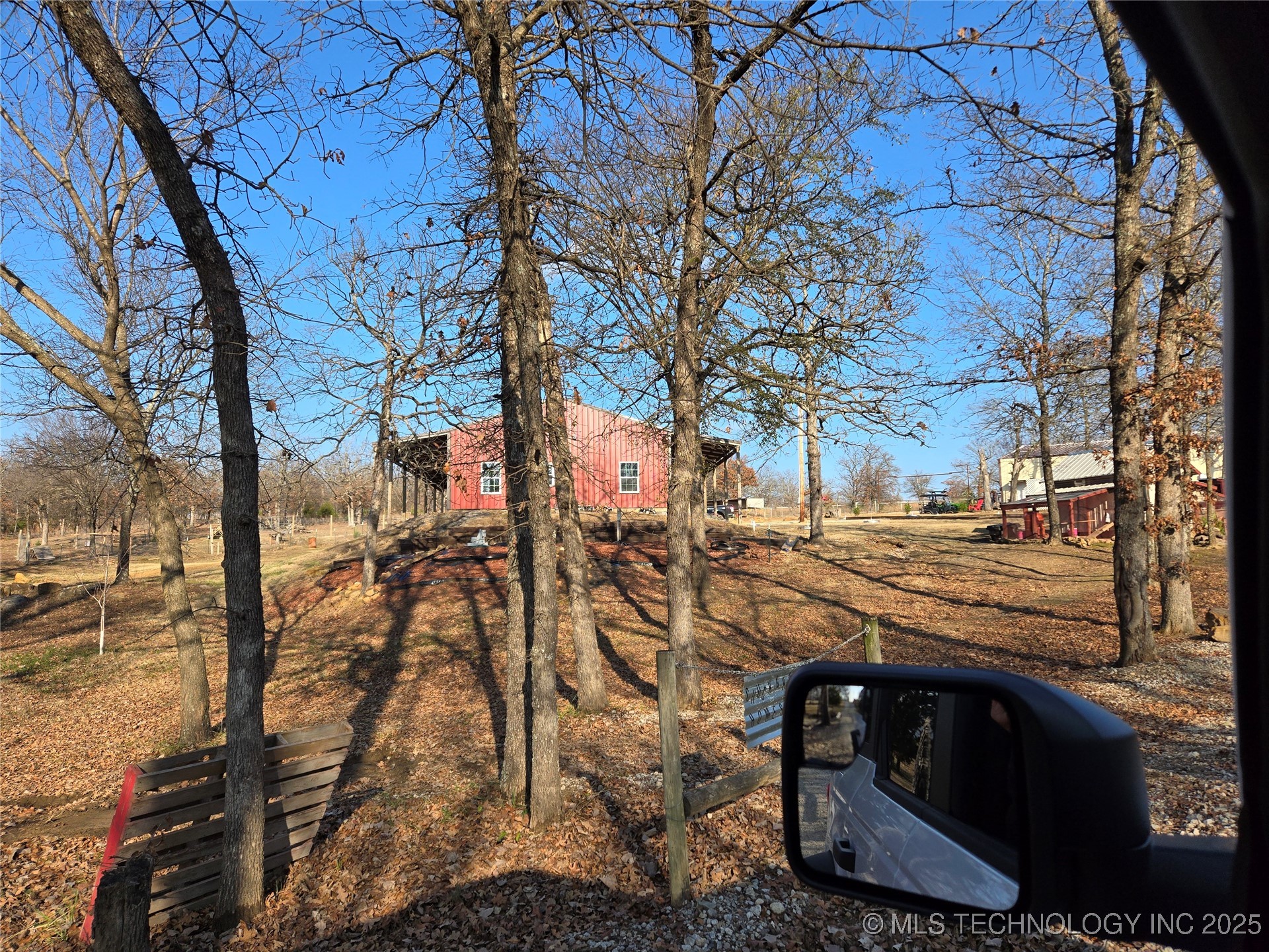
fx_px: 843
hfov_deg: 73.9
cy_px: 476
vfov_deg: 58.9
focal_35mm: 23
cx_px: 634
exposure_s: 1/1022
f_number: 1.8
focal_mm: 5.4
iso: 25
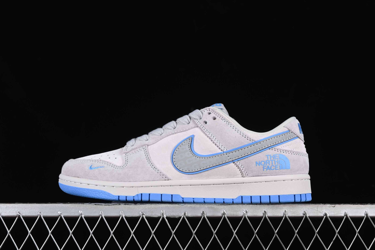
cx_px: 188
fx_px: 781
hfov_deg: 27.0
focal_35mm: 75
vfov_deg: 18.2
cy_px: 125
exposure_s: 1/80
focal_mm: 50
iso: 160
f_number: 8
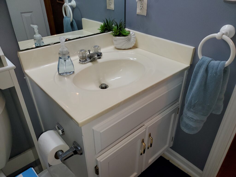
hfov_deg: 67.3
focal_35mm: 26
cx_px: 118
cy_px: 88
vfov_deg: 53.1
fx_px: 177
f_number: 2.4
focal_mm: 4.3
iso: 100
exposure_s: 1/120
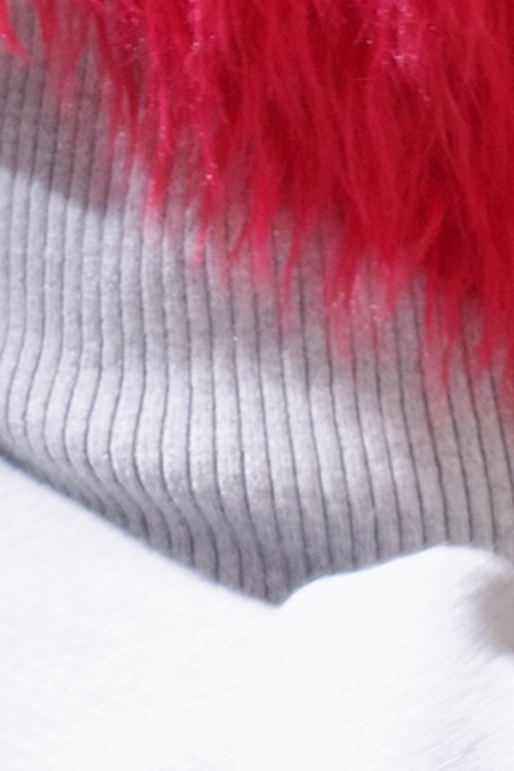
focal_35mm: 163
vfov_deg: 11.5
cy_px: -682
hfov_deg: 8.4
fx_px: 3491
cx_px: 190
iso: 1250
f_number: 2.8
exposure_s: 1/30
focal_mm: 18.3
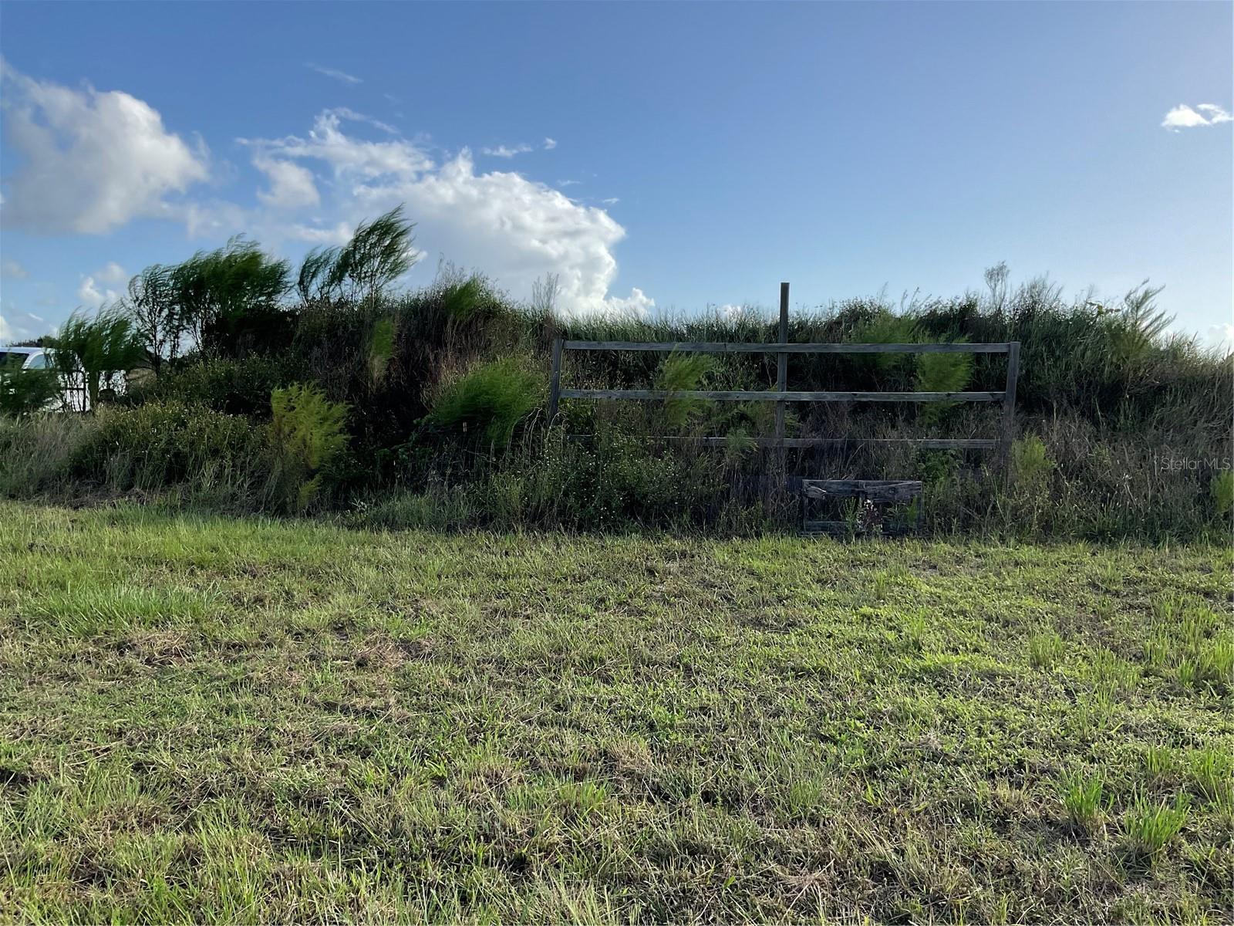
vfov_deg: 48.2
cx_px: 617
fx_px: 1034
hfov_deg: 61.7
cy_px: 463
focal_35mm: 29
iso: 16
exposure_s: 1/1730
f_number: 1.8
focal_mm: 3
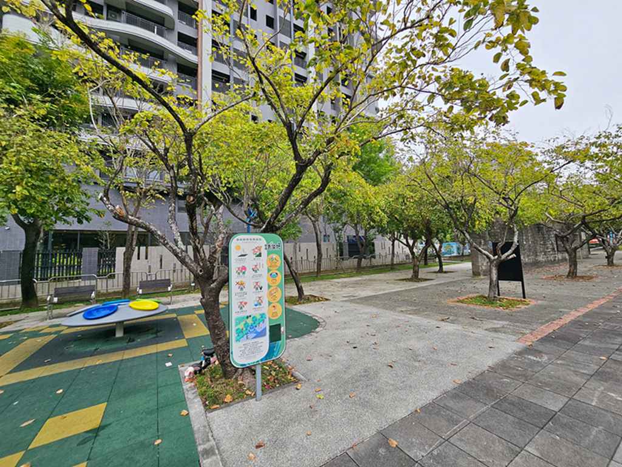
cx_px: 311
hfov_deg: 106.2
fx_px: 234
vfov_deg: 89.9
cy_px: 234
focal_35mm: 13
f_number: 2.2
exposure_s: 1/189
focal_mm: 2.2
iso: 50
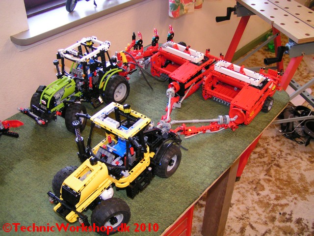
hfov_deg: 49.0
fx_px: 345
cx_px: 157
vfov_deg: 37.7
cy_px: 118
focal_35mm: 38
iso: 200
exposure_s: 1/40
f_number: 2.8
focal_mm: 5.8
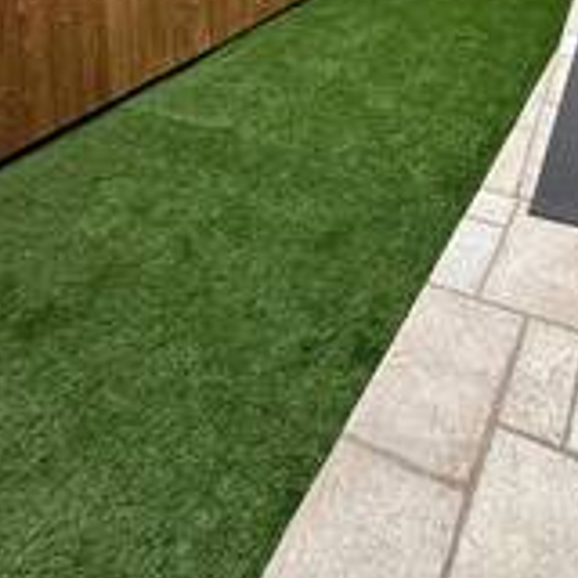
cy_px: -154
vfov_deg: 35.7
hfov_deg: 48.0
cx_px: 430
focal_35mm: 33
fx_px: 623
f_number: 2.2
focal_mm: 2.22
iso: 64
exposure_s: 1/448
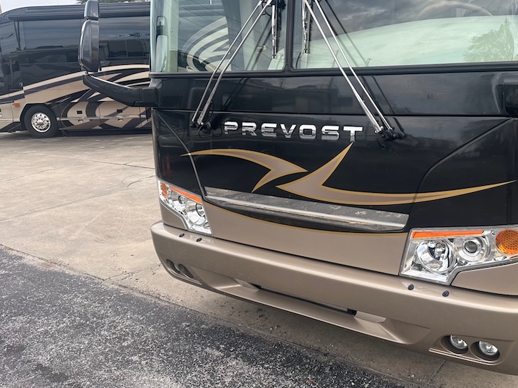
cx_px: 331
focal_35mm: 33
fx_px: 494
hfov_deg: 54.6
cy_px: 179
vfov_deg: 42.9
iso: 80
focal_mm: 6.86
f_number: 1.78
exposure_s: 1/750
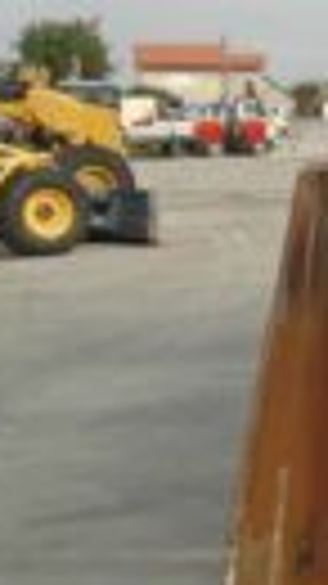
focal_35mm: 87
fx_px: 1347
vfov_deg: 24.4
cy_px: 243
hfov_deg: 11.2
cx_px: 831
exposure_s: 1/800
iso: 100
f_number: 3.2
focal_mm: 4.6
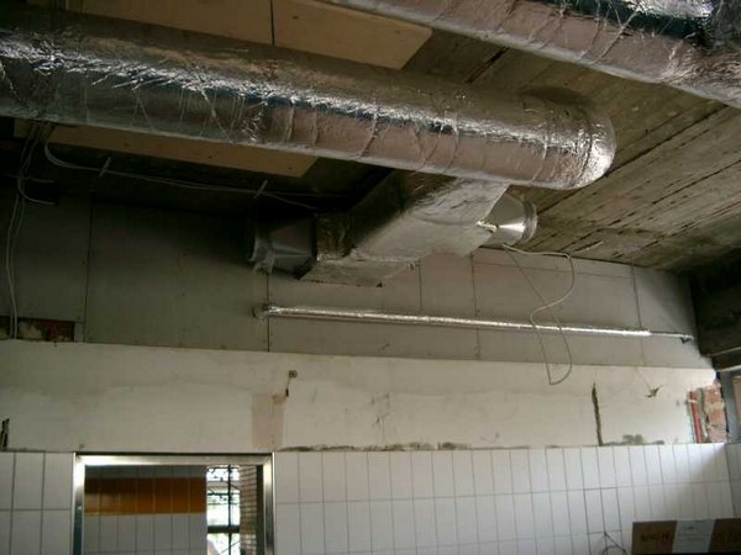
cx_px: 370
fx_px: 792
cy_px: 278
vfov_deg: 38.7
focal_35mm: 37
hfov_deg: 50.1
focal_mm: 7.6
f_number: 2.6
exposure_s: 1/40
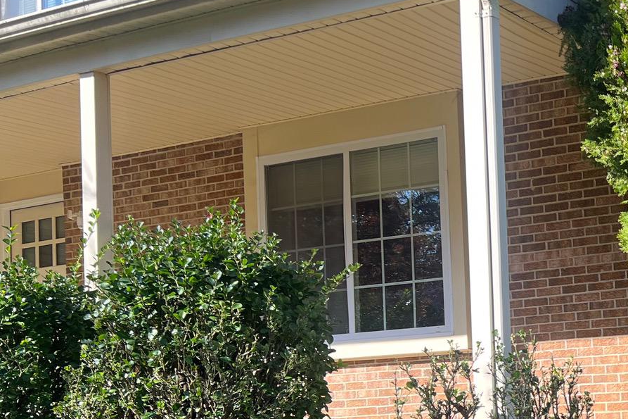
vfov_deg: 21.5
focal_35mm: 62
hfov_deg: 28.8
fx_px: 1081
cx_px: 719
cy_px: 361
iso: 50
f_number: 1.5
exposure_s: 1/733
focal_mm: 5.7
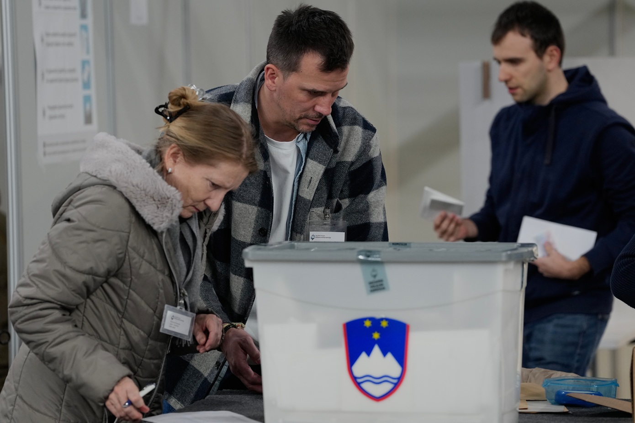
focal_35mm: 185
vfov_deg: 7.4
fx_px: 3262
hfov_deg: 11.1
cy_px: 212
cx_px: 318
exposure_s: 1/400
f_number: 4
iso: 2000
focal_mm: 185
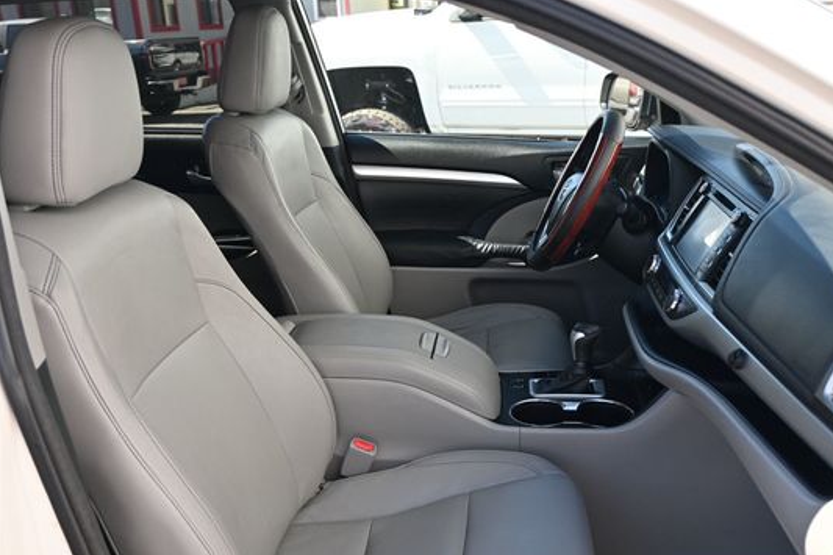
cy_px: 328
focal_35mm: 36
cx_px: 449
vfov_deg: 36.7
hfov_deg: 53.1
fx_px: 833
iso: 220
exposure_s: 1/250
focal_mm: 20
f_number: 4
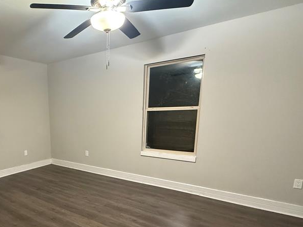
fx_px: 210
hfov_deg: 67.3
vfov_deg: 55.3
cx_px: 78
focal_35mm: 24
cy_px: 157
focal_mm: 2.22
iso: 640
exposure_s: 1/60
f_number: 2.2
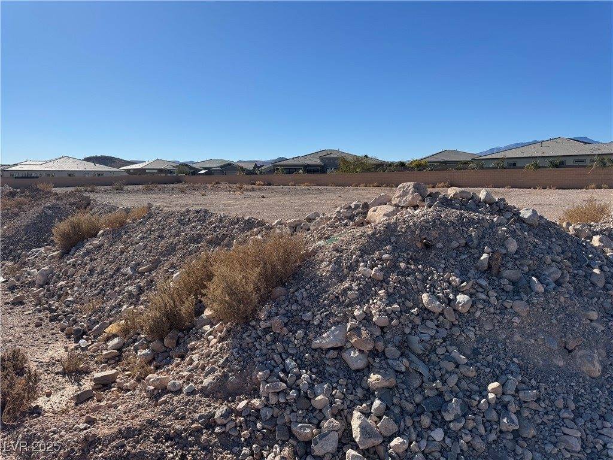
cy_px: 230
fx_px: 425
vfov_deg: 56.8
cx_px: 306
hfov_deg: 71.6
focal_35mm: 24
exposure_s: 1/7092
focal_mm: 6.76
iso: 80
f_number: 1.78
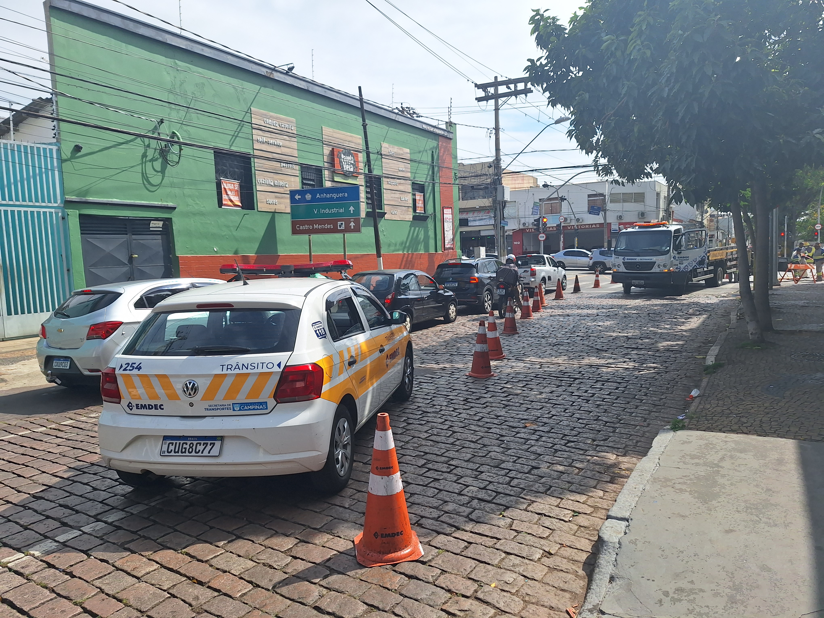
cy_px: 309
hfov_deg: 73.9
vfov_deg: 58.9
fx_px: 547
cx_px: 412
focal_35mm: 23
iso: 40
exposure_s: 1/3690
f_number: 1.8
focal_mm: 5.54
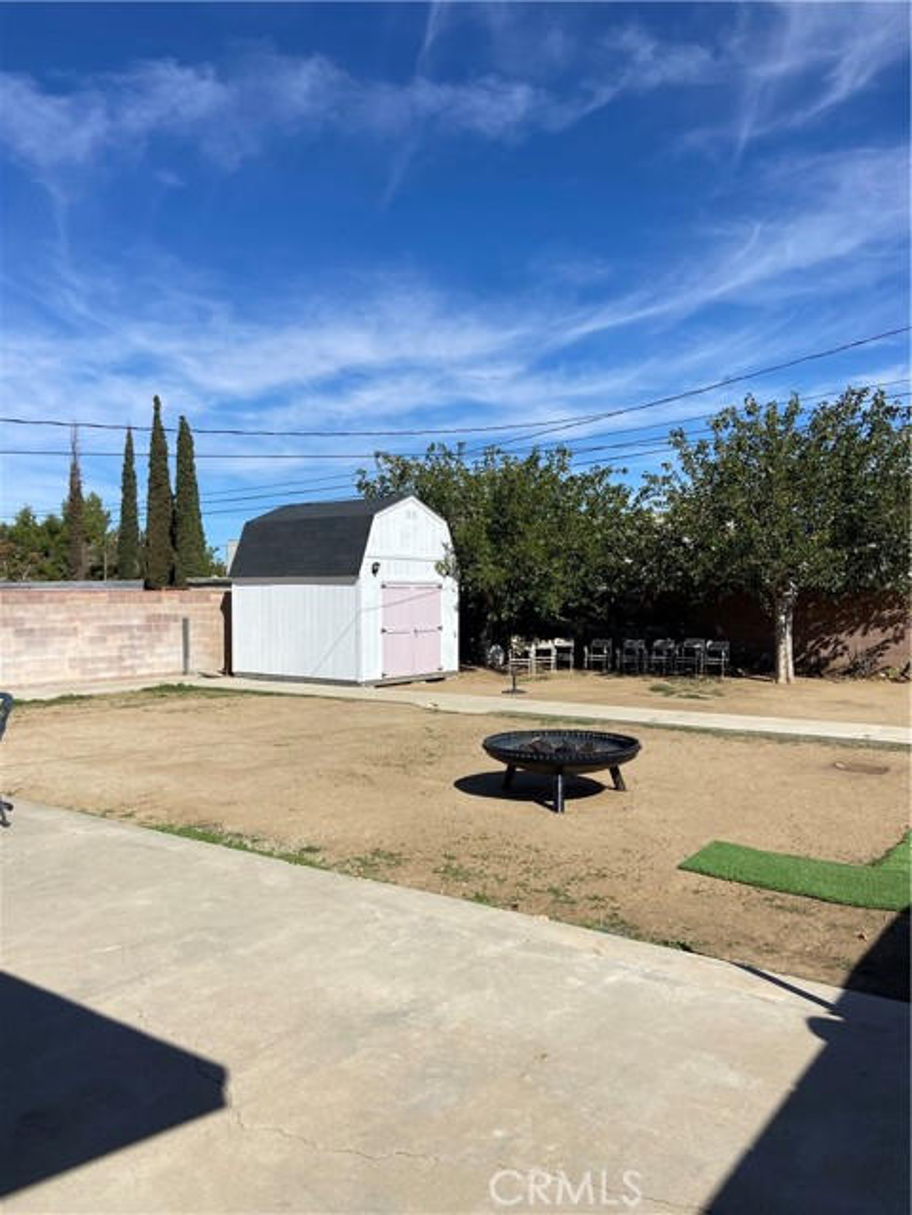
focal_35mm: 26
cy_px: 608
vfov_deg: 67.3
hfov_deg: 53.1
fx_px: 913
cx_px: 456
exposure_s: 1/4608
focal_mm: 4.25
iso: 32
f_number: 1.8
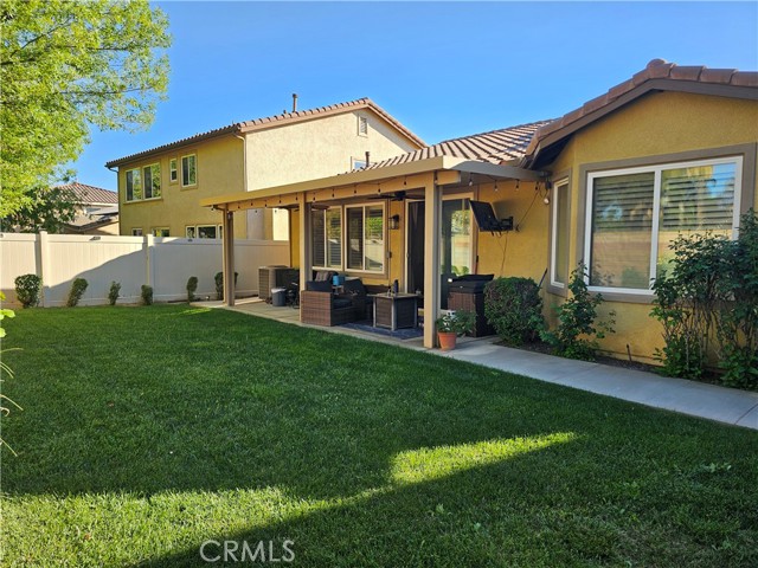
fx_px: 504
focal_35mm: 23
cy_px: 284
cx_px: 379
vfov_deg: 58.9
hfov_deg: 73.9
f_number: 1.7
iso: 10
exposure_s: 1/208
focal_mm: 6.3
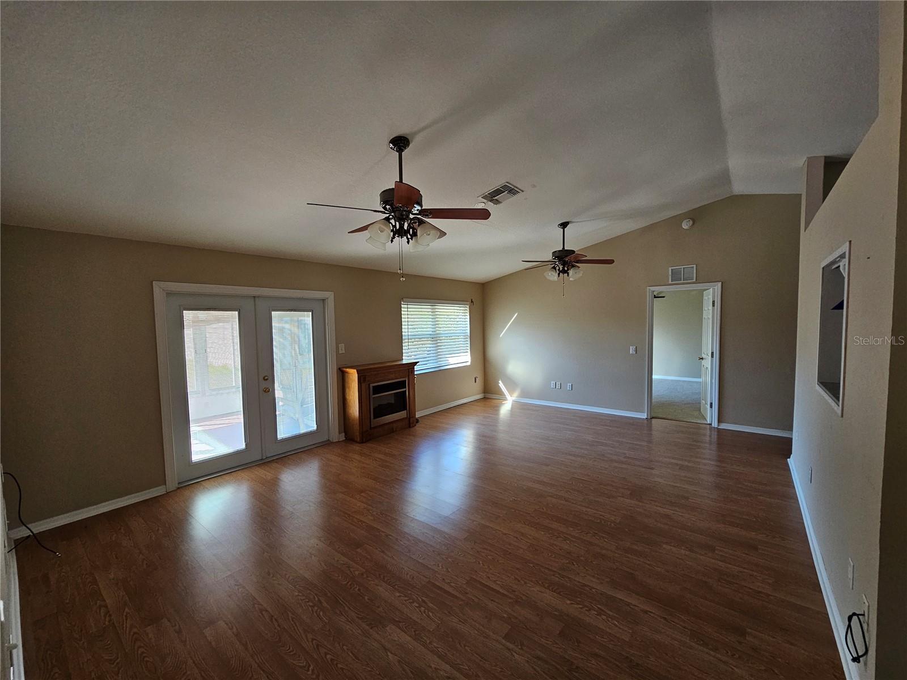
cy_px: 340
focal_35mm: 13
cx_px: 454
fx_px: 341
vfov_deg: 89.9
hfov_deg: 106.2
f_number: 2.2
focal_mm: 2.2
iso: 200
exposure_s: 1/77
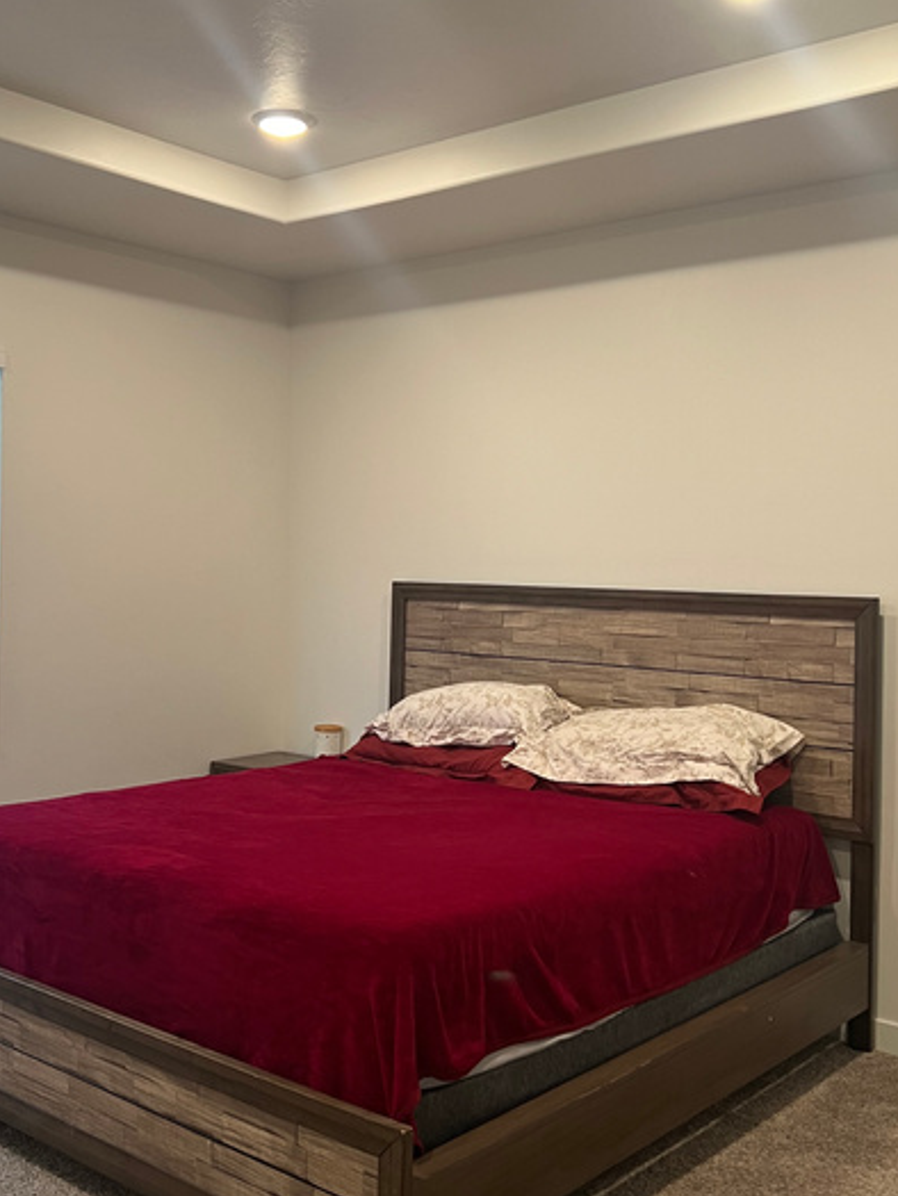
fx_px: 1314
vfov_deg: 48.9
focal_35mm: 38
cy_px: 544
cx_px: 399
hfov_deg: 37.7
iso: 100
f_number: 1.5
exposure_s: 1/60
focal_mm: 5.7
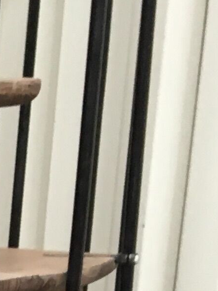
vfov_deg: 9.0
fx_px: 1655
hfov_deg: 7.1
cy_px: 719
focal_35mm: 197
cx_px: -324
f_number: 2.2
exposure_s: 1/33
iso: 100
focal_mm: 4.15
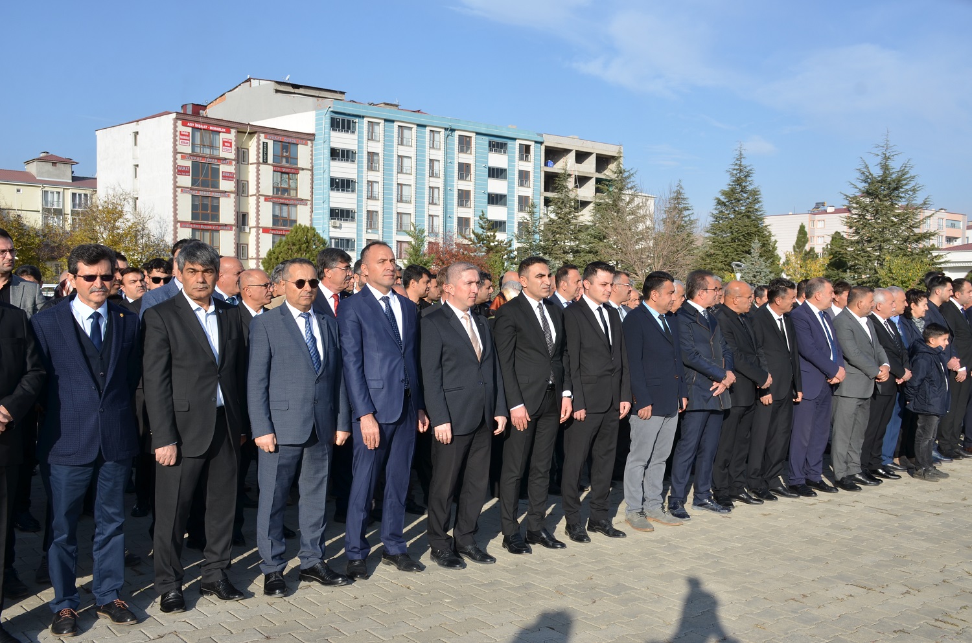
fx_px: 929
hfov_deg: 55.2
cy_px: 322
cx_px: 486
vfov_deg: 38.2
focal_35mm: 34
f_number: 8
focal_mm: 23
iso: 125
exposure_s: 1/250
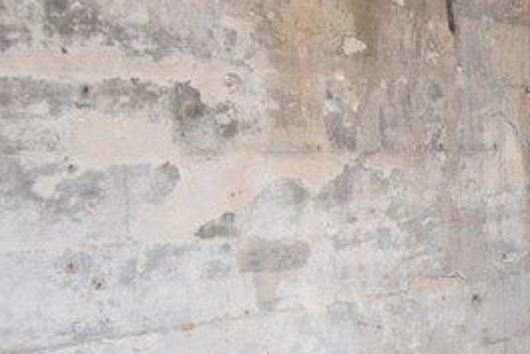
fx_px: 1089
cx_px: 1058
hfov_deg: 18.3
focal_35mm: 74
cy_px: 223
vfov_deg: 18.4
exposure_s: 1/60
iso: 1400
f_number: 4
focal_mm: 12
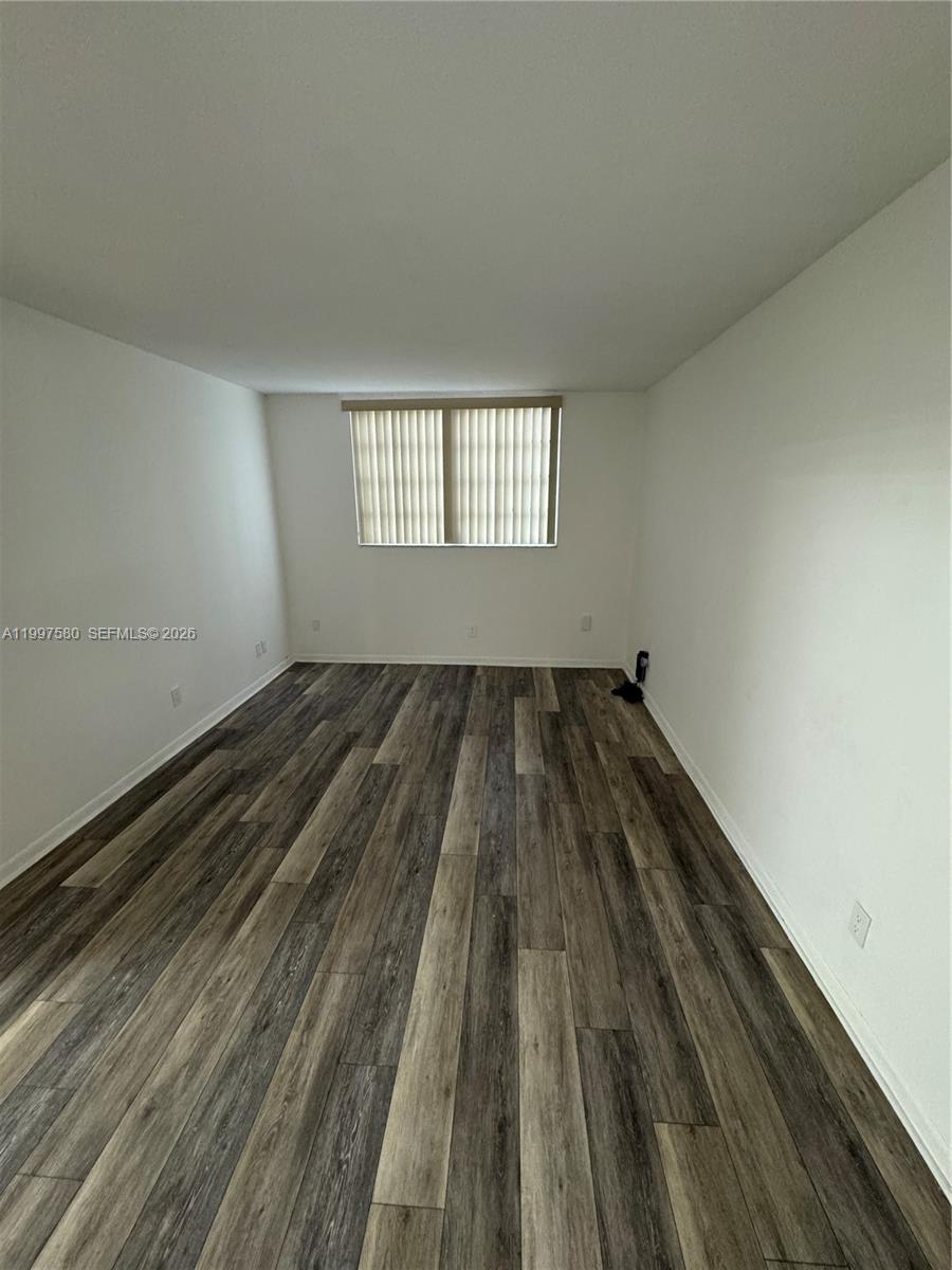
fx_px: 513
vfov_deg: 102.1
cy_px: 635
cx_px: 476
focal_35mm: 14
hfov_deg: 85.7
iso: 500
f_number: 2.2
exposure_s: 1/60
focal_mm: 2.22
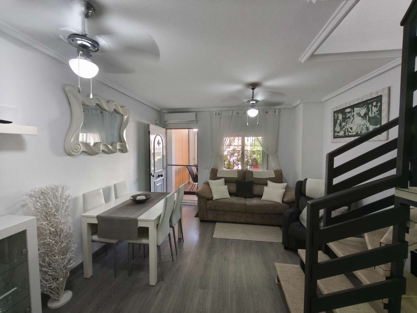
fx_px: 181
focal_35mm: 15
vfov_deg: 81.7
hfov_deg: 98.2
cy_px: 156
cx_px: 208
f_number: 2.2
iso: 320
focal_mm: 1.91
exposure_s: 1/33.3
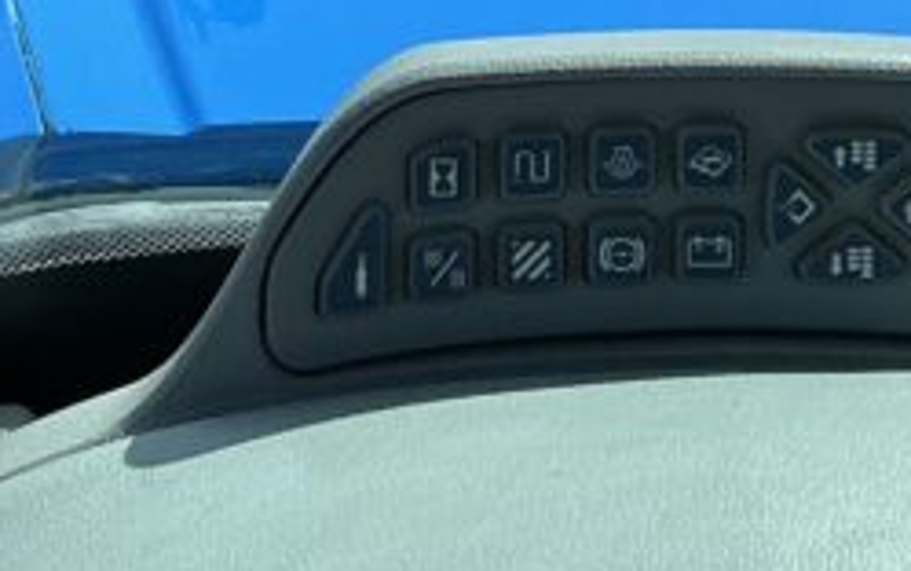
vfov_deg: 10.1
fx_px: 3031
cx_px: 604
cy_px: -505
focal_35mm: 122
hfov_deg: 17.1
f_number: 1.8
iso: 25
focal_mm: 3
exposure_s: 1/1311
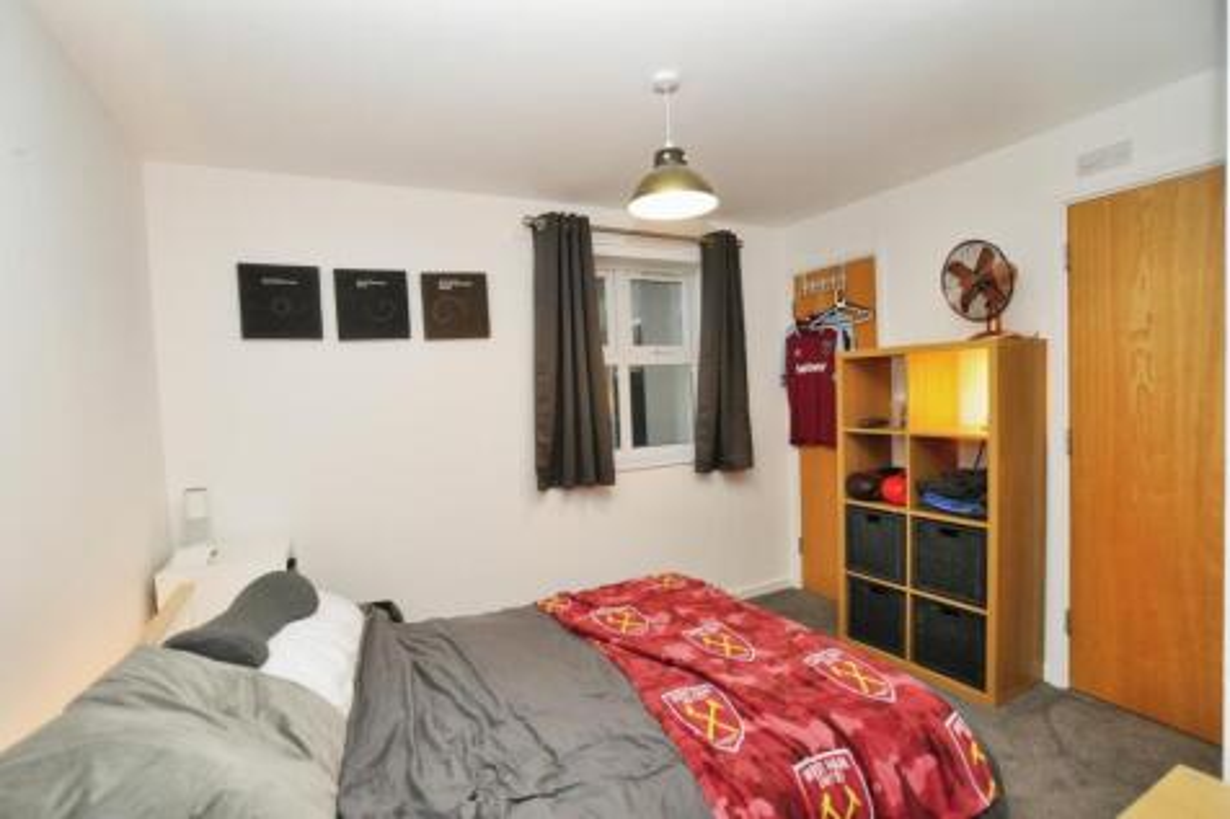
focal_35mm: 16
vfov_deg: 72.0
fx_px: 564
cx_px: 615
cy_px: 410
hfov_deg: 95.0
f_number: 4.5
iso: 800
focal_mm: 11
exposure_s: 1/60
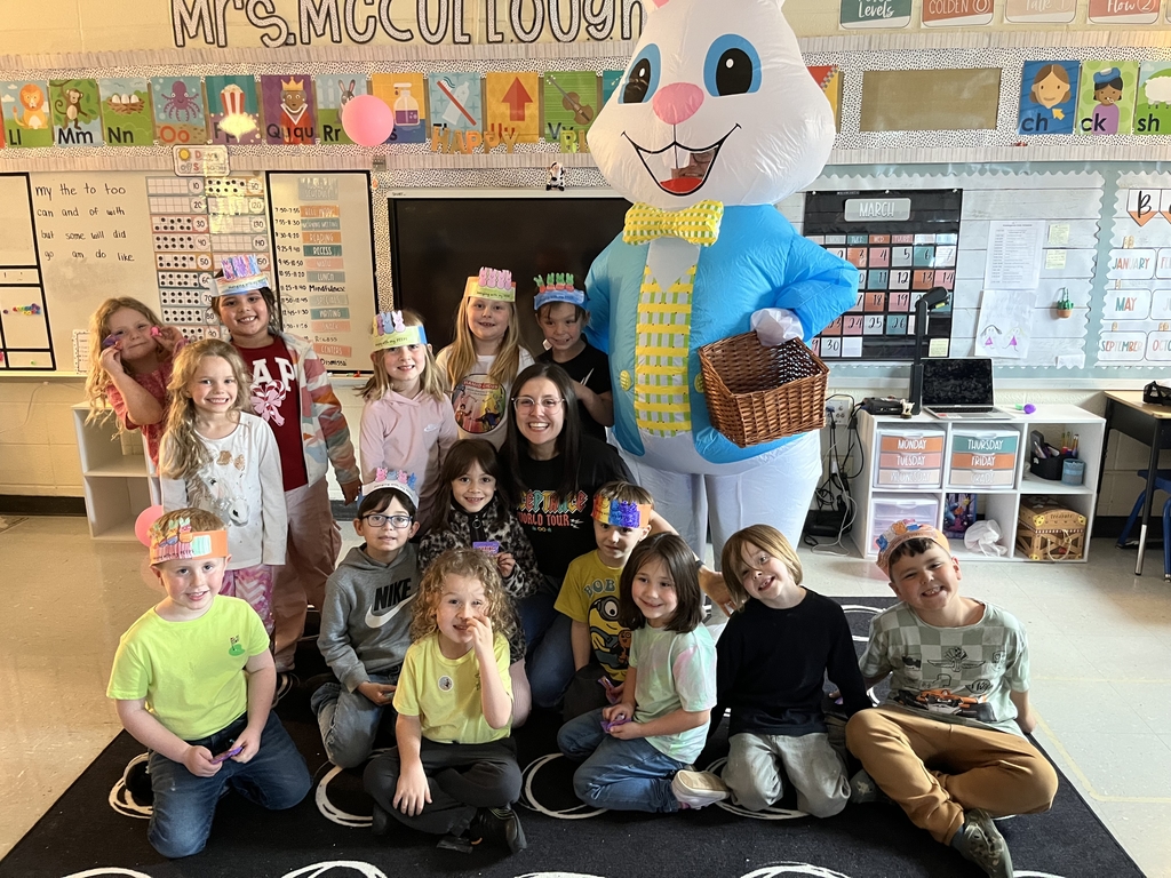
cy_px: 439
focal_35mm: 26
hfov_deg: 67.3
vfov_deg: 53.1
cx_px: 586
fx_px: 880
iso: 500
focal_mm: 5.1
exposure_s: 1/40
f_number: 1.6
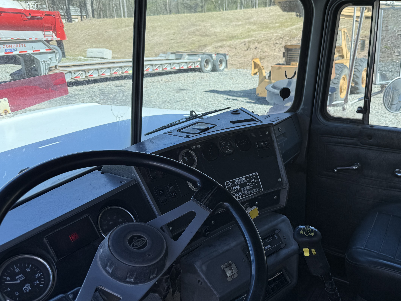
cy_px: 147
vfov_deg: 44.2
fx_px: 371
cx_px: 260
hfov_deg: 55.9
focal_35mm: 32
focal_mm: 6.76
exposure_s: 1/1060
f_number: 1.78
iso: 80
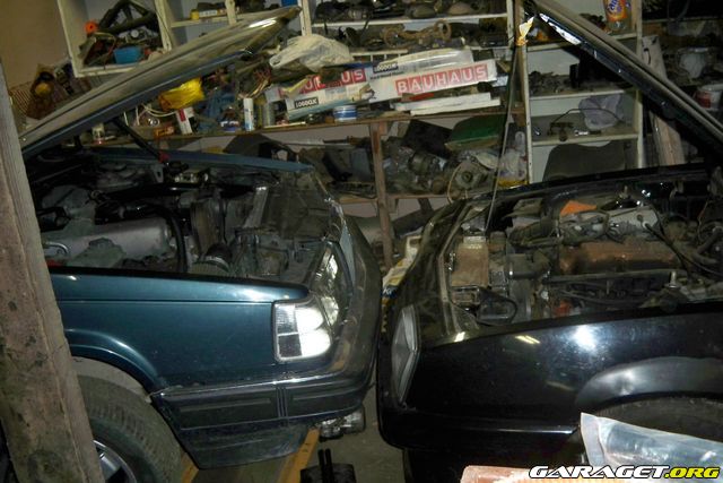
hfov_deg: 51.9
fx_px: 743
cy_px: 242
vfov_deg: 36.0
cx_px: 362
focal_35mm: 37
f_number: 3.1
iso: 200
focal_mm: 7.9
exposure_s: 1/30
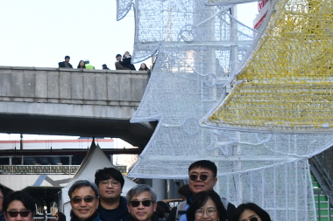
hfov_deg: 20.2
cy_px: 190
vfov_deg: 13.7
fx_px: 915
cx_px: 37
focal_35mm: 99
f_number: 9
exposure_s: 1/200
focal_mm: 24
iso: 1000
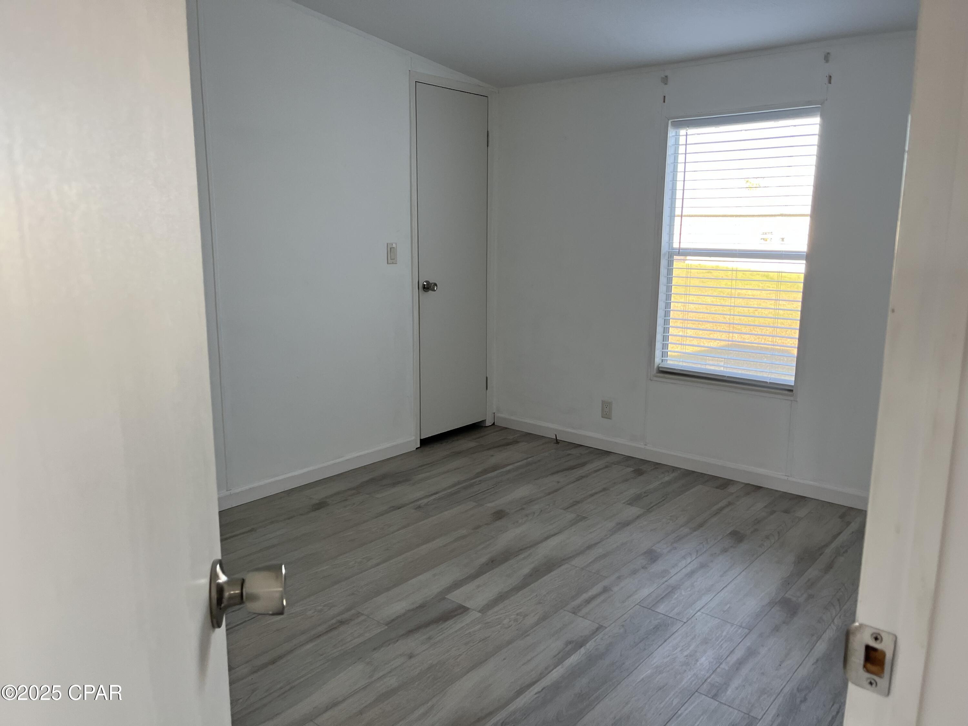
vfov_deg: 53.1
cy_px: 363
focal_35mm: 26
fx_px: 727
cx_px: 484
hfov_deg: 67.3
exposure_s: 1/122
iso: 80
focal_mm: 5.1
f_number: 1.6
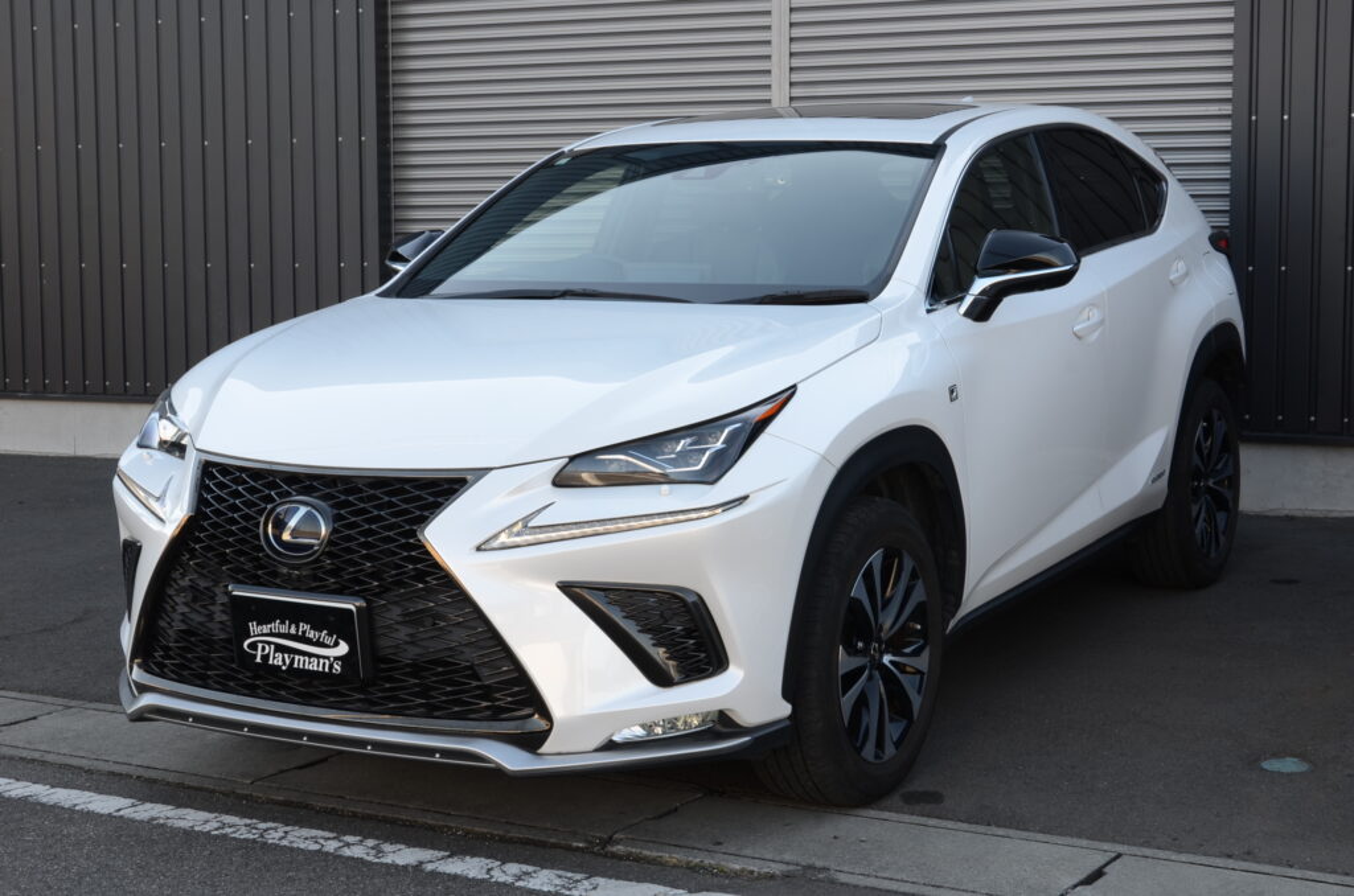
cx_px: 677
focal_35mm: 57
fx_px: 2139
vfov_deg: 23.7
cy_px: 448
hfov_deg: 35.1
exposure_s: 1/25
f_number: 10
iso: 100
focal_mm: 38
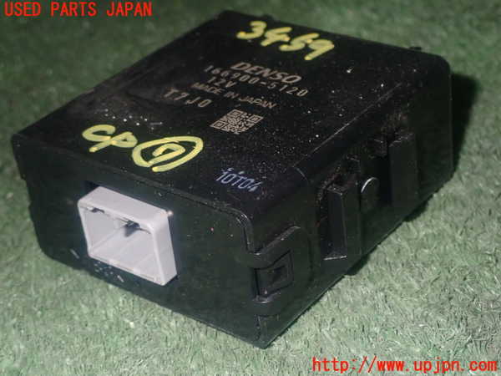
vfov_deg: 19.1
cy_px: 188
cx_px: 250
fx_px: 1114
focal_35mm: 77
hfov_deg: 25.3
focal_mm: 13.65
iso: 800
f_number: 13
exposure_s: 1/80
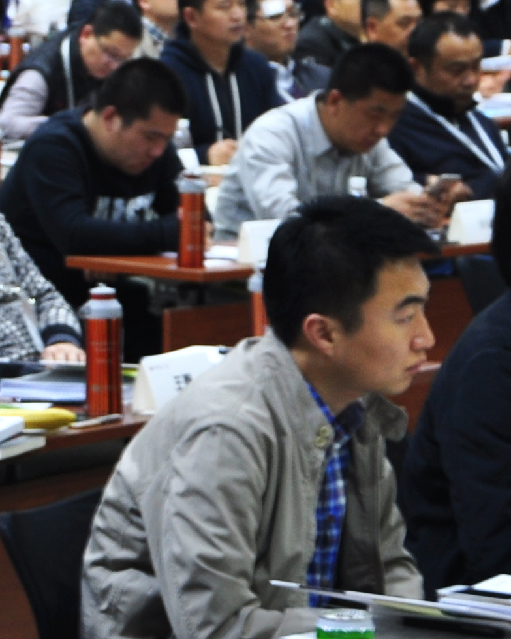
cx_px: -553
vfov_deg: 8.3
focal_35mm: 234
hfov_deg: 6.4
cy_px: 283
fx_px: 4424
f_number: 5
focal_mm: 38
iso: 200
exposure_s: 1/8
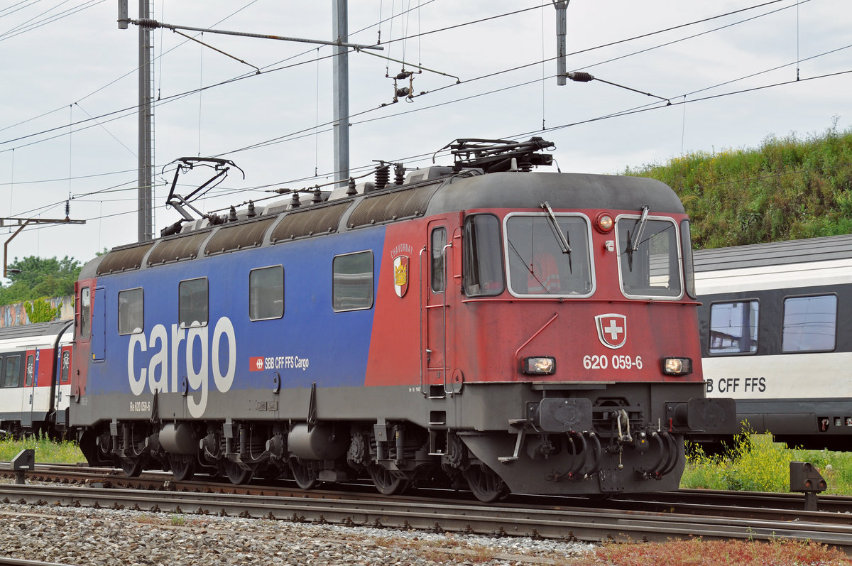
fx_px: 2482
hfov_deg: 19.5
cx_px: 426
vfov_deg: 13.0
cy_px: 283
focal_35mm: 105
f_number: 5
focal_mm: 70
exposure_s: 1/1000
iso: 320
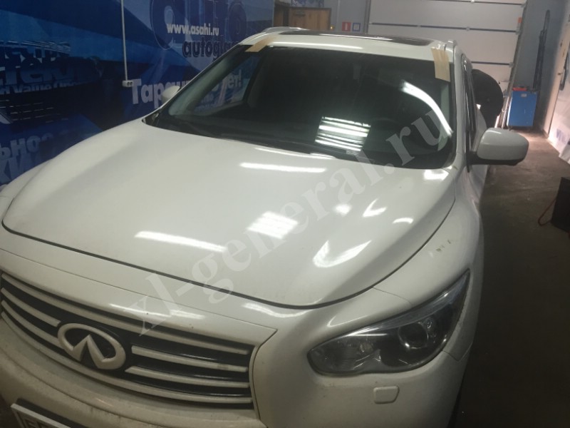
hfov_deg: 61.7
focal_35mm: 29
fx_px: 478
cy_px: 214
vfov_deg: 48.2
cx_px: 285
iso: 50
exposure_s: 1/33
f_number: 2.2
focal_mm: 4.15
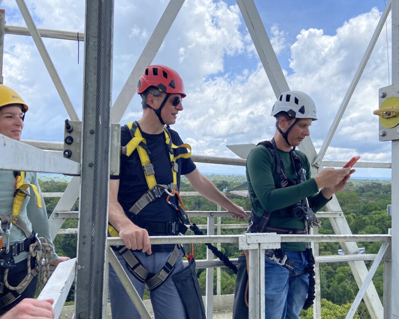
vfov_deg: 51.5
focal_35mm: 28
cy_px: 162
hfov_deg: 62.2
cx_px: 192
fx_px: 331
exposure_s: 1/2817
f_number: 1.8
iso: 32
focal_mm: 4.25
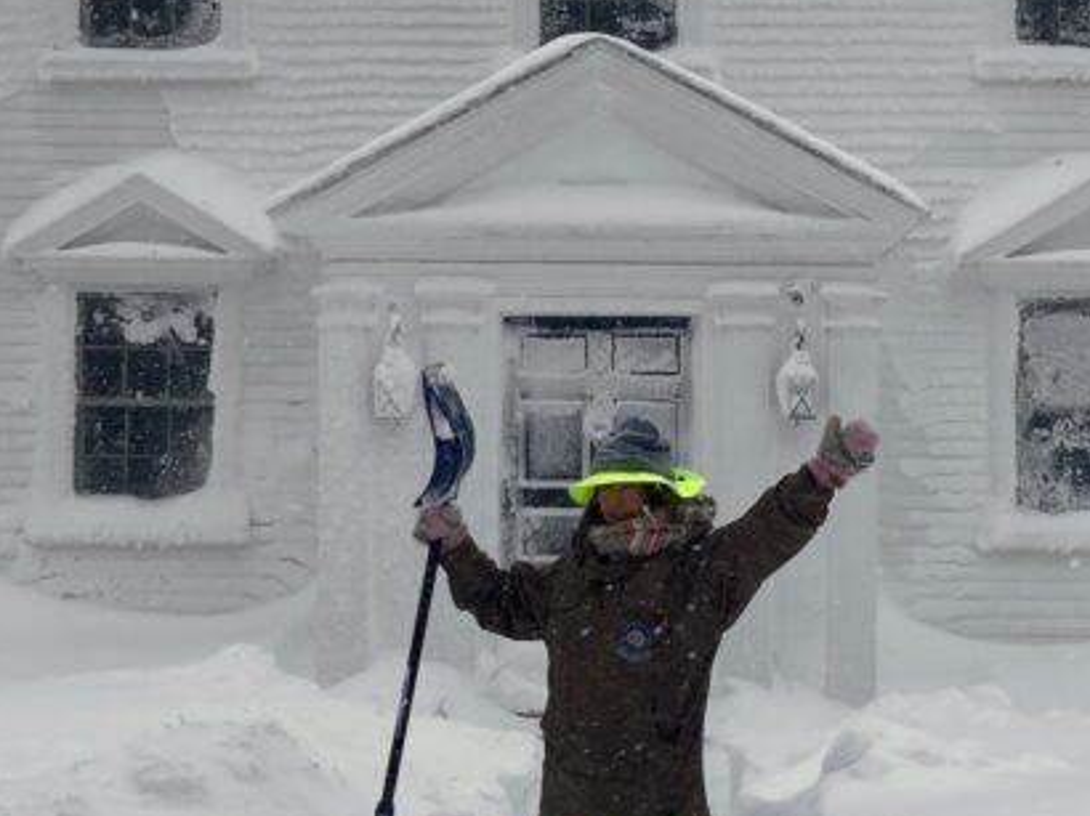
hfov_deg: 27.8
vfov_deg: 21.0
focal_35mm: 70
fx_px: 2203
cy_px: 346
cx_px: 627
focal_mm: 3.99
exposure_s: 1/425
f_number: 1.8
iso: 20
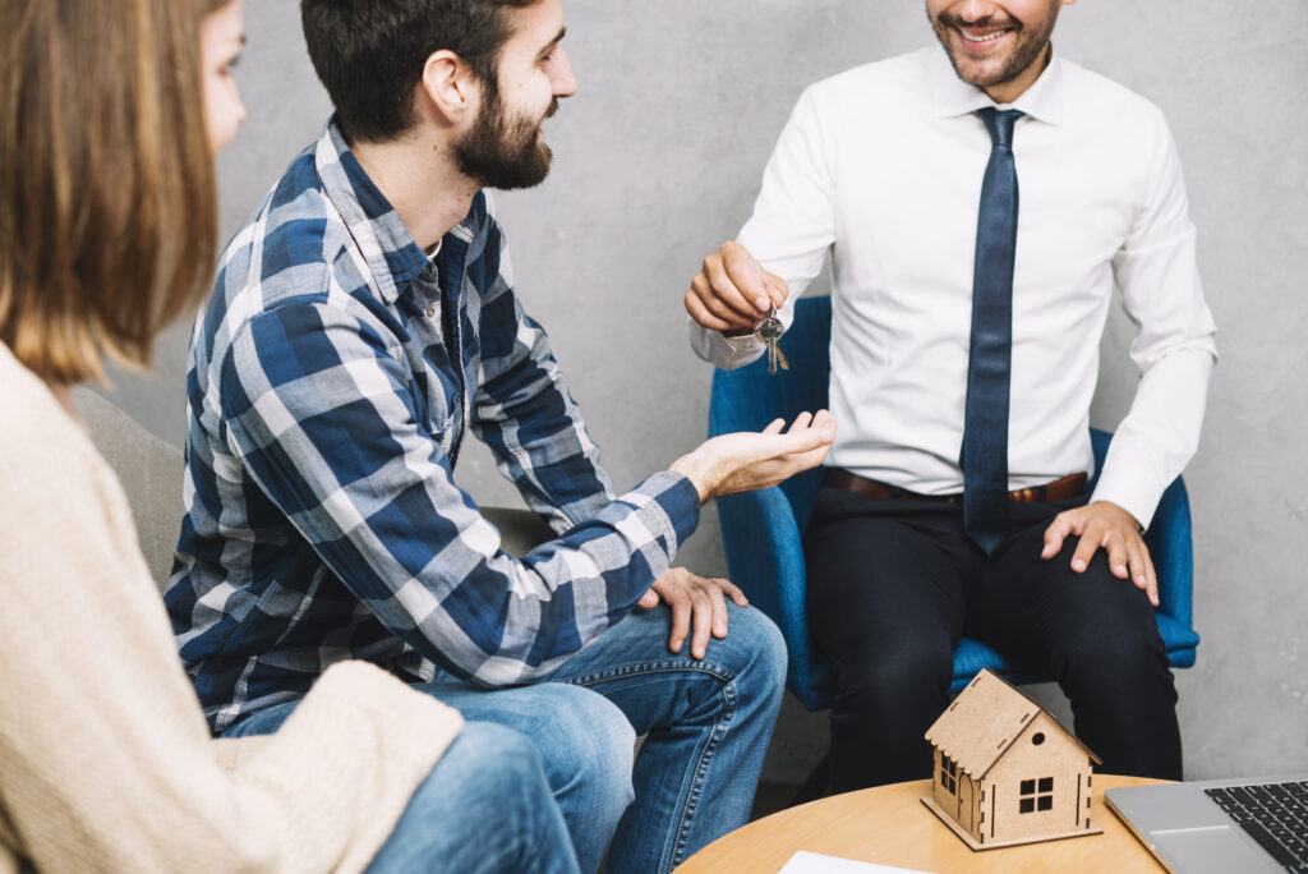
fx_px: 1818
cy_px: 437
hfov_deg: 39.6
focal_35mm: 50
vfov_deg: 27.0
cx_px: 654
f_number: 4
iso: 250
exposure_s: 1/125
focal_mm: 50
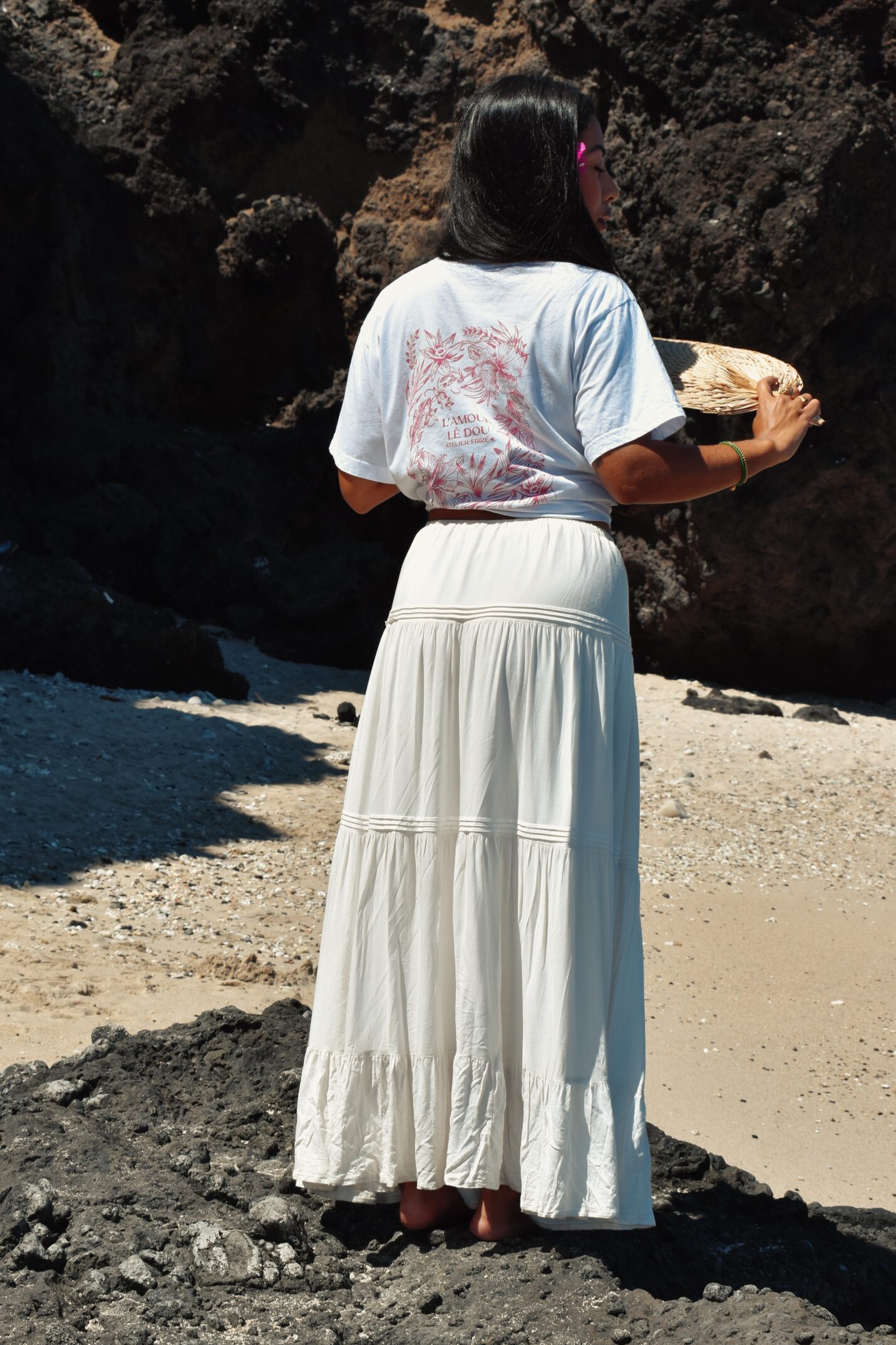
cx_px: 405
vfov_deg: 29.7
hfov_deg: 20.0
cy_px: 672
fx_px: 2538
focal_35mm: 68
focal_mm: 38
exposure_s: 1/500
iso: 200
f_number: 11
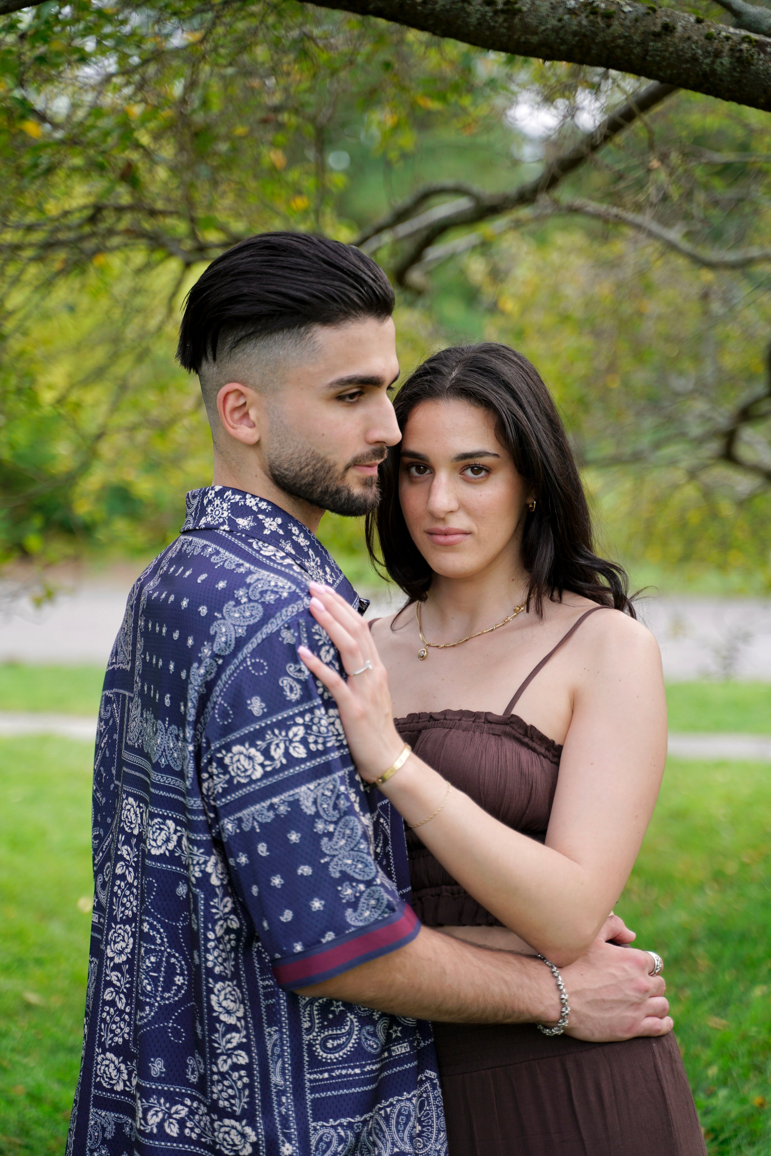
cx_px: 386
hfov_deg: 18.2
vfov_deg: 27.0
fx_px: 2408
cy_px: 578
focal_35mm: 75
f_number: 2.8
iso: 200
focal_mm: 75
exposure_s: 1/320
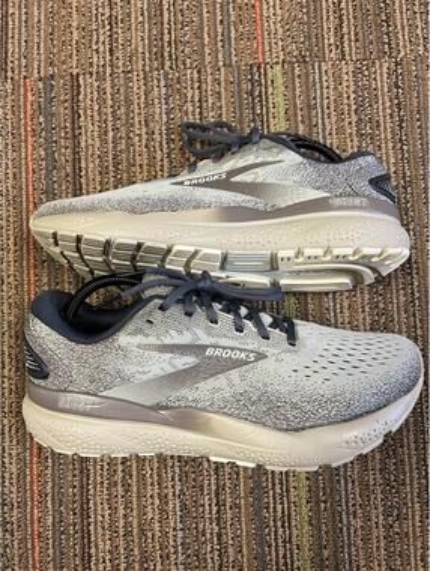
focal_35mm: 26
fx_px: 430
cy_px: 286
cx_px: 215
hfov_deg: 53.2
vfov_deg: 67.2
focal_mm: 5.7
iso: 160
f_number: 1.5
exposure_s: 1/60
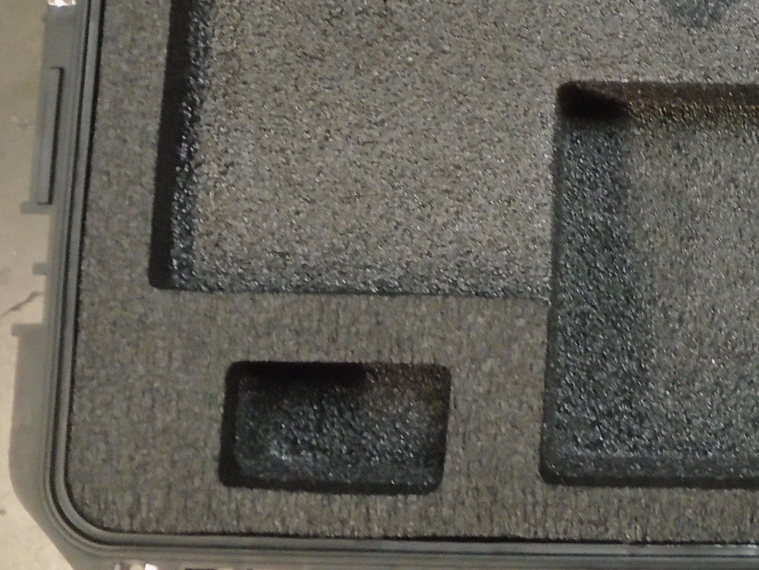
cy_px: 19
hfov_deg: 28.4
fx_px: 1425
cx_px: 720
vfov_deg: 21.9
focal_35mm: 65
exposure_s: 1/13
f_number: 3.2
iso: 400
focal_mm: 4.6
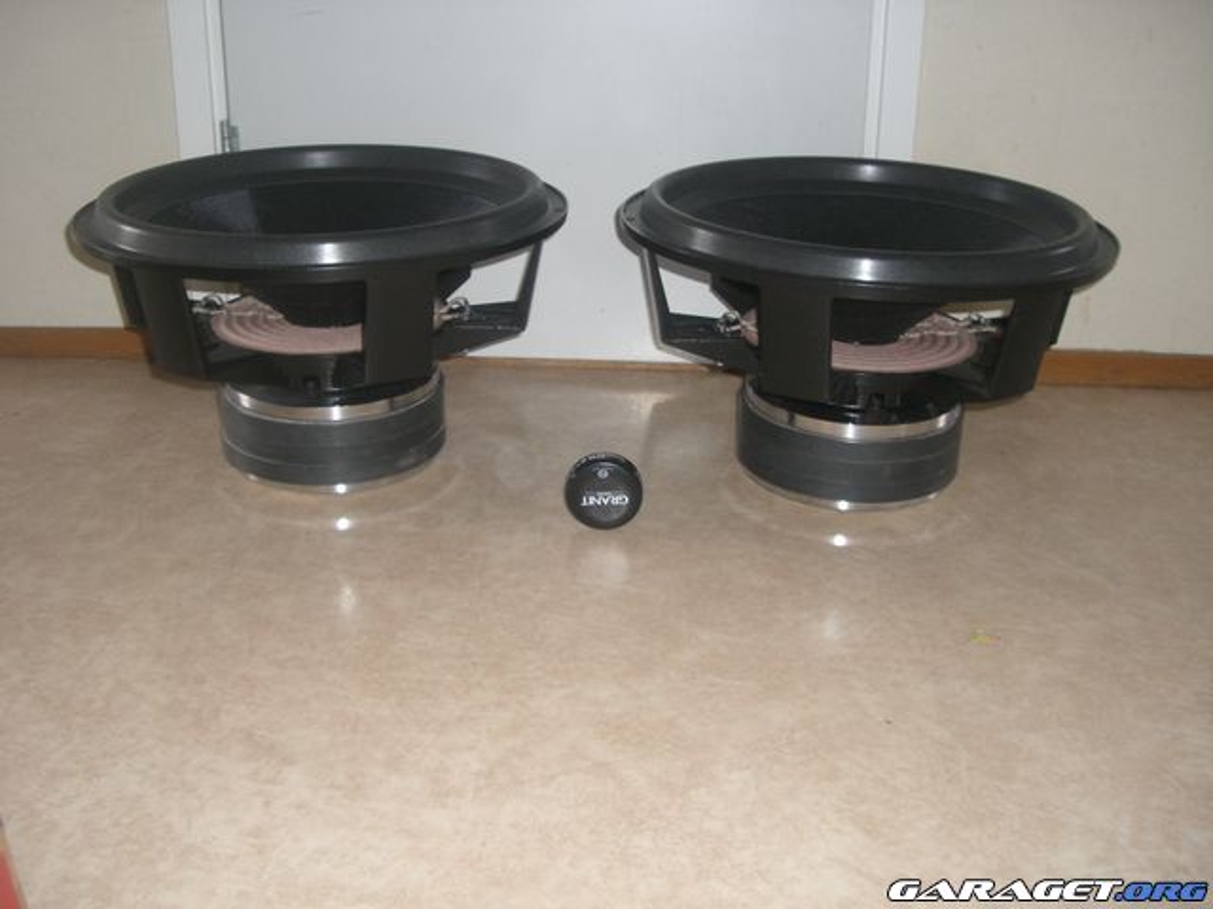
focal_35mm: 38
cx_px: 606
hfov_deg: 49.0
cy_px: 454
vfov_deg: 37.7
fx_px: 1332
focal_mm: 6.2
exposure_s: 1/60
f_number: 2.7
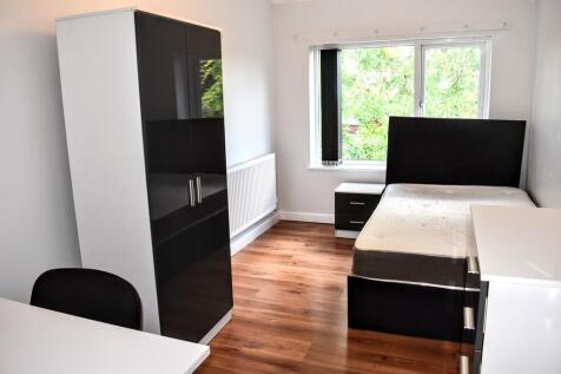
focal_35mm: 27
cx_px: 280
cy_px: 187
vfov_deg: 47.9
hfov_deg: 67.4
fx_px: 421
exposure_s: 1/100
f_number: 5
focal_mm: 18
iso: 800
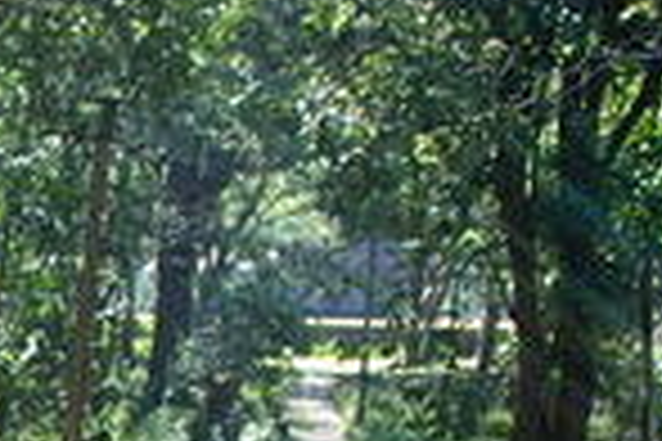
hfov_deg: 11.8
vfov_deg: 8.5
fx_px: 2887
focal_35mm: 157
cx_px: -644
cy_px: 706
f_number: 3.5
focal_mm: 24
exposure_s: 1/160
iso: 100
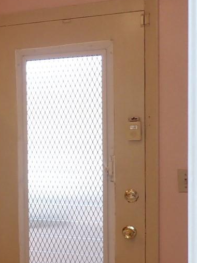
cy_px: 163
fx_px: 599
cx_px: -157
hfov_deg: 15.9
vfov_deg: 24.6
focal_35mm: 79
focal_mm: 4.5
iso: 160
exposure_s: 1/60
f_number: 2
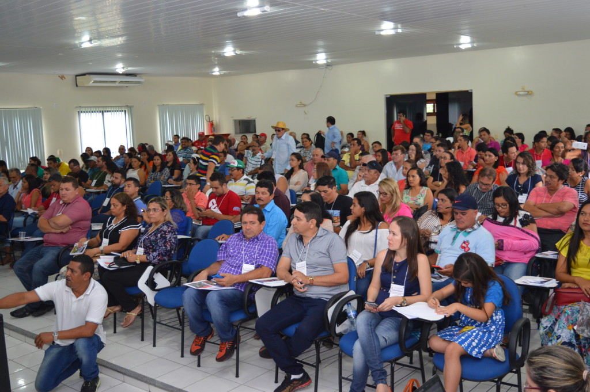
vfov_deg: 36.8
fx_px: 590
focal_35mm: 36
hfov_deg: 53.2
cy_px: 196
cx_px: 295
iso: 560
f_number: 4
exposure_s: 1/60
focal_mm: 24
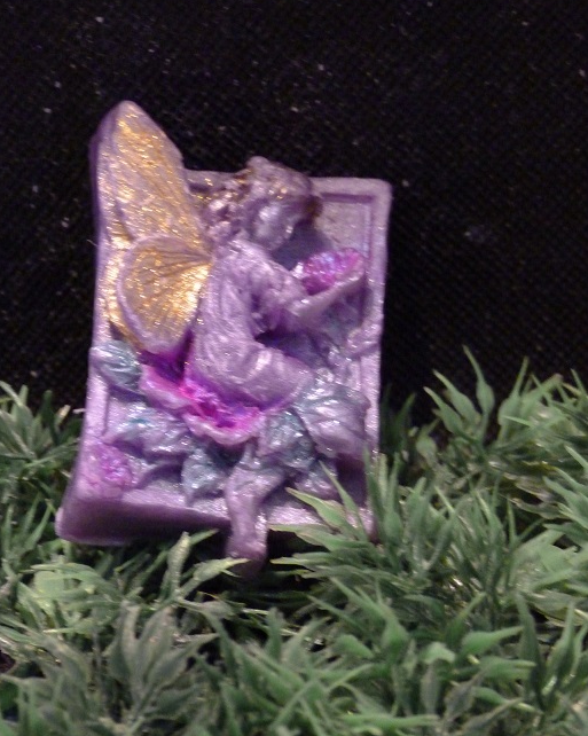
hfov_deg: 12.8
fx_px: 2612
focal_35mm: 120
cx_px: 293
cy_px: 382
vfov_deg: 16.0
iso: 800
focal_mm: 20.4
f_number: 3.5
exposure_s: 1/8
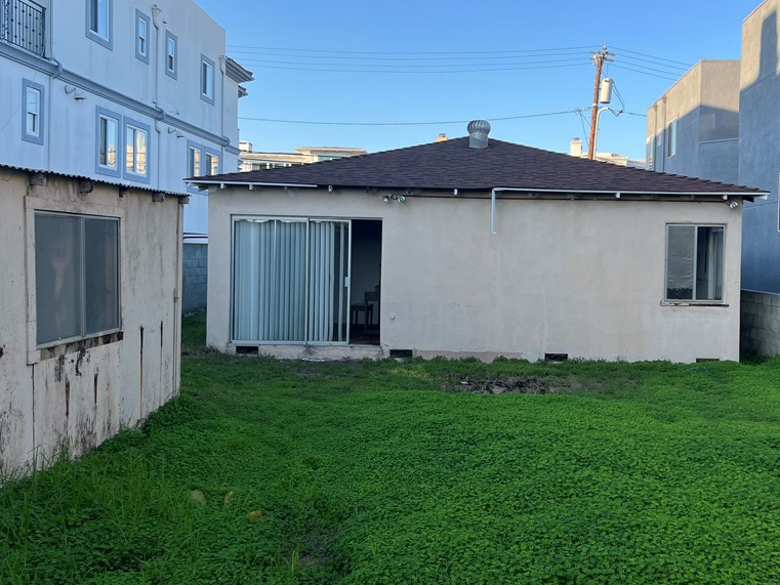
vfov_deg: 40.7
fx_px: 789
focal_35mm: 35
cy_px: 279
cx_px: 440
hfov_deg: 52.5
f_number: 1.5
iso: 50
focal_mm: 5.7
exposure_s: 1/982
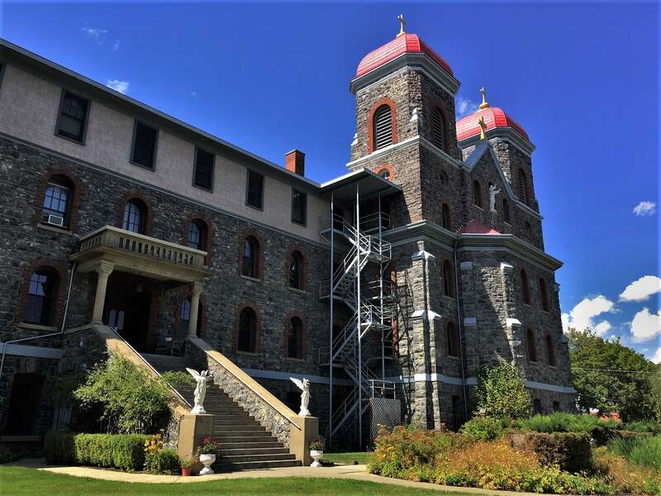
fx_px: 554
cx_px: 330
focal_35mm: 29
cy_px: 248
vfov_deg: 48.2
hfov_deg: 61.7
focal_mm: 4.15
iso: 25
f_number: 2.2
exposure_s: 1/668
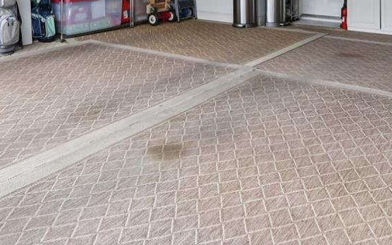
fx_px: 438
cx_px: 209
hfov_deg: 48.2
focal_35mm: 41
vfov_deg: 27.9
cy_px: -39
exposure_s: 1/160
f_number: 8
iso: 400
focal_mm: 14
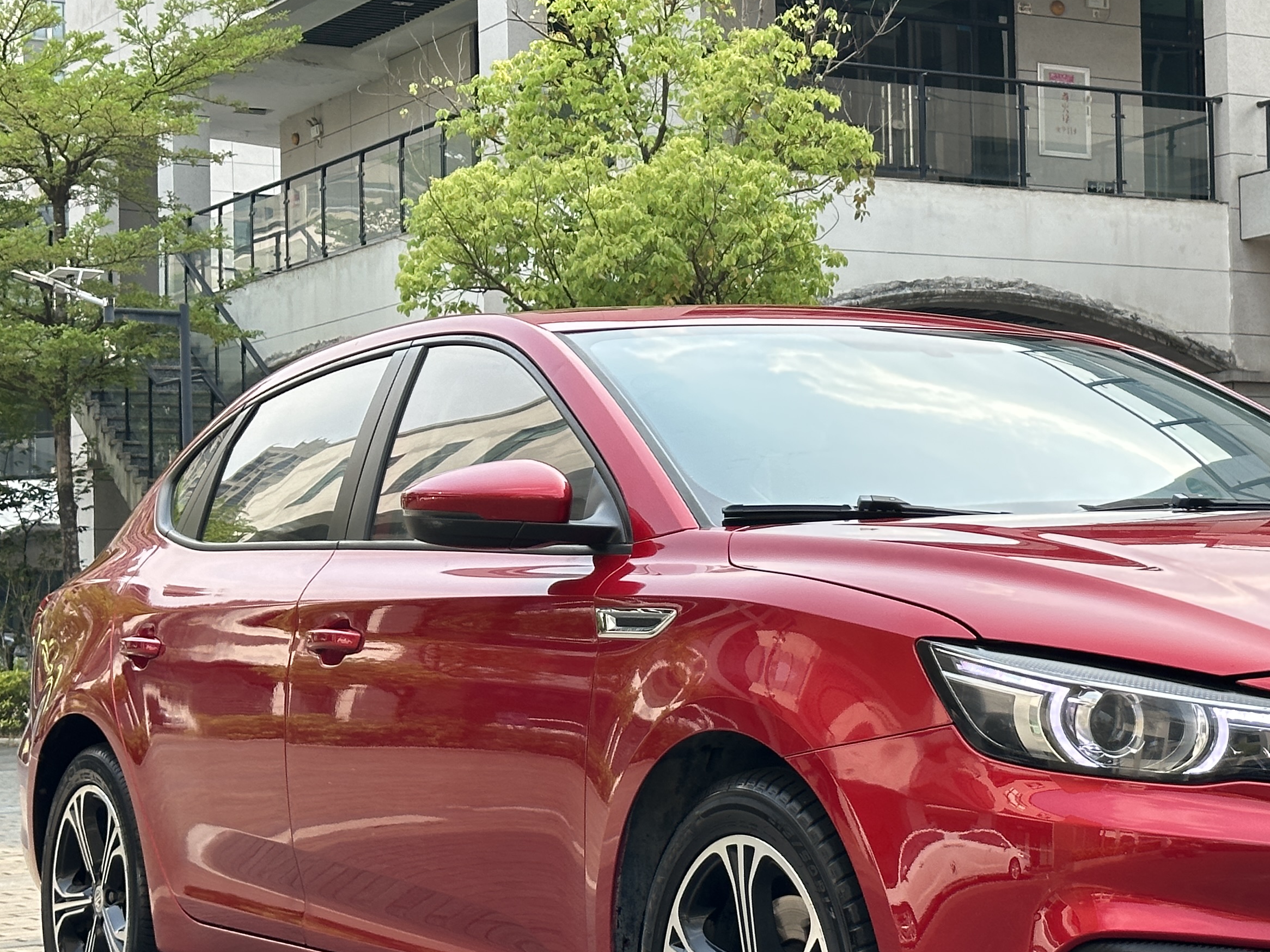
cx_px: 993
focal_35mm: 83
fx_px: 3045
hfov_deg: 23.3
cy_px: 450
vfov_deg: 17.8
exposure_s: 1/944
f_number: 1.78
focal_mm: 6.86
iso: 64
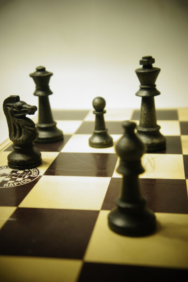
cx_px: 94
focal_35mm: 48
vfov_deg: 41.1
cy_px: 141
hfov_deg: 28.0
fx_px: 377
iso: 500
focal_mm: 32
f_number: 4.5
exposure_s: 1/50
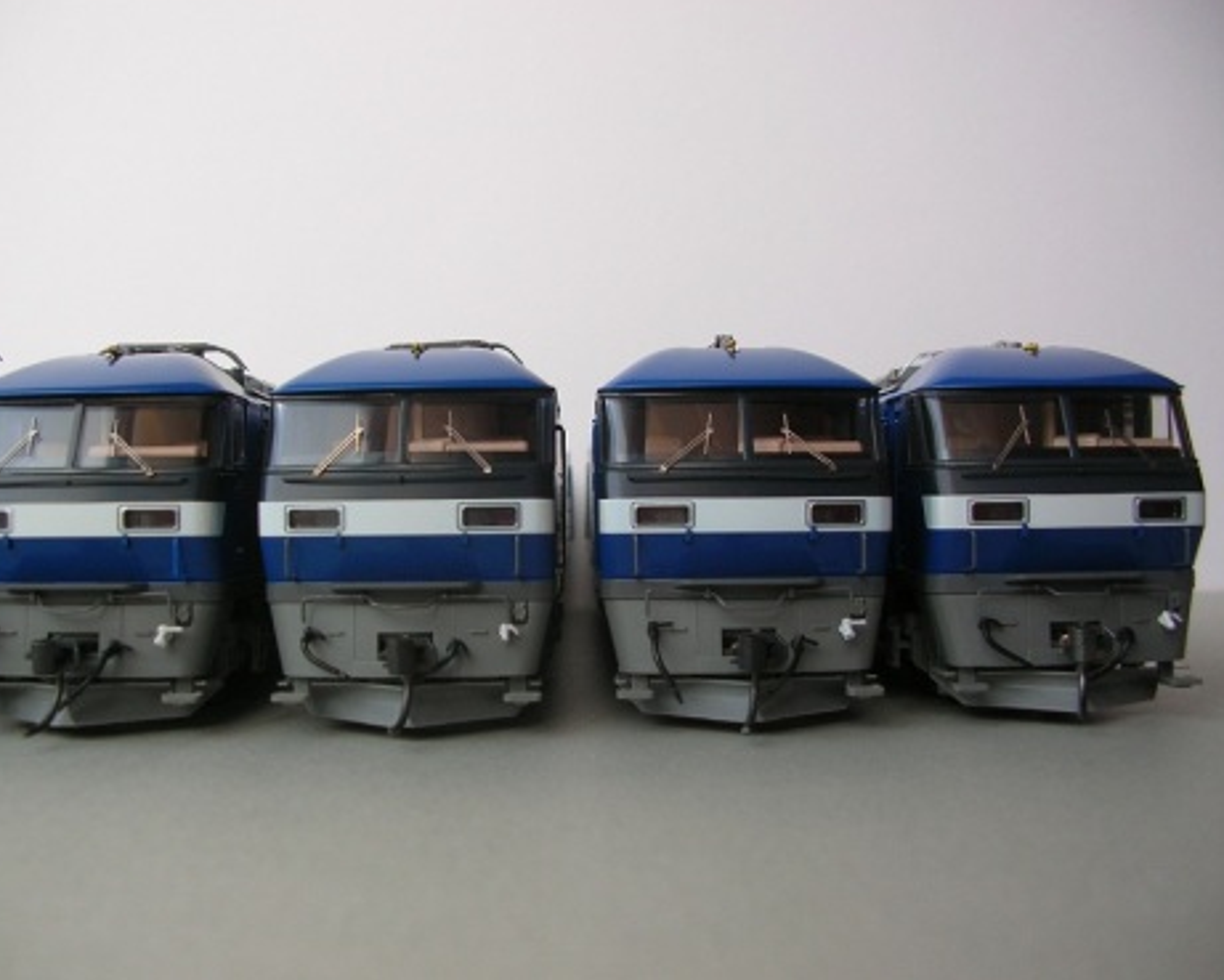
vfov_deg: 40.1
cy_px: 486
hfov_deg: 49.1
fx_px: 1341
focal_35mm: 37
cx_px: 579
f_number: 2.8
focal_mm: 5.8
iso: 50
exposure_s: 1/86.6
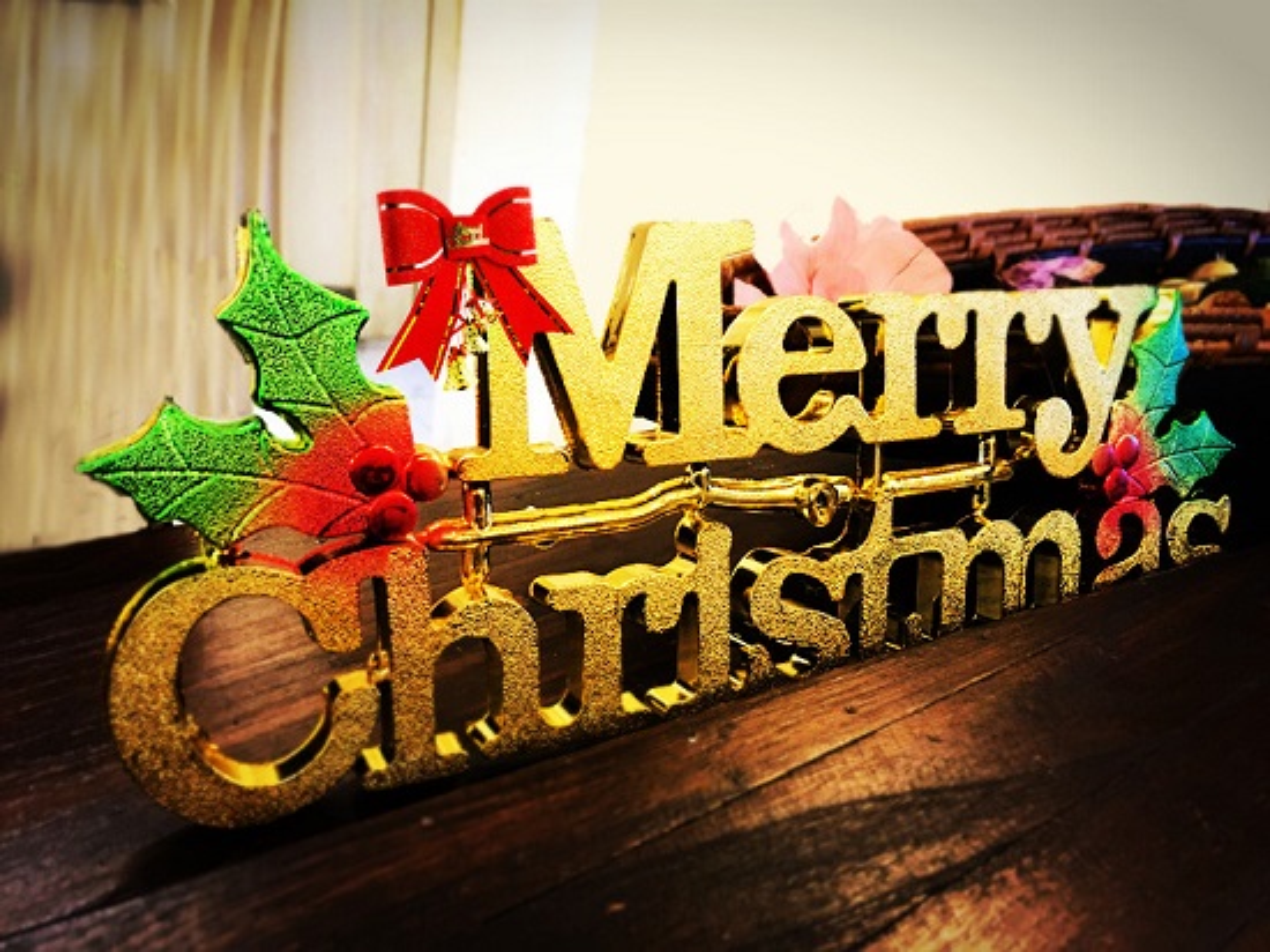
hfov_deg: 61.7
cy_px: 476
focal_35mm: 29
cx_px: 635
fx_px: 1063
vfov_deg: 48.2
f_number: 2.2
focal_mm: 4.15
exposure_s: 1/17
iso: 200
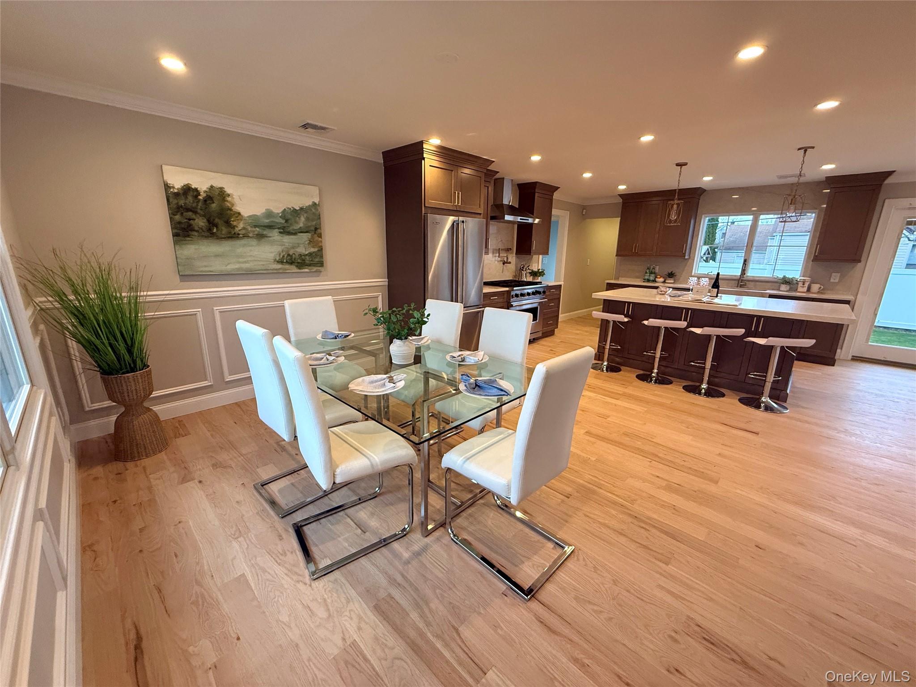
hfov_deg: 102.1
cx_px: 458
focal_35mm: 14
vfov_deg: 85.7
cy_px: 344
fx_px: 370
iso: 250
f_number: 2.2
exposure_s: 1/120
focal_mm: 2.22
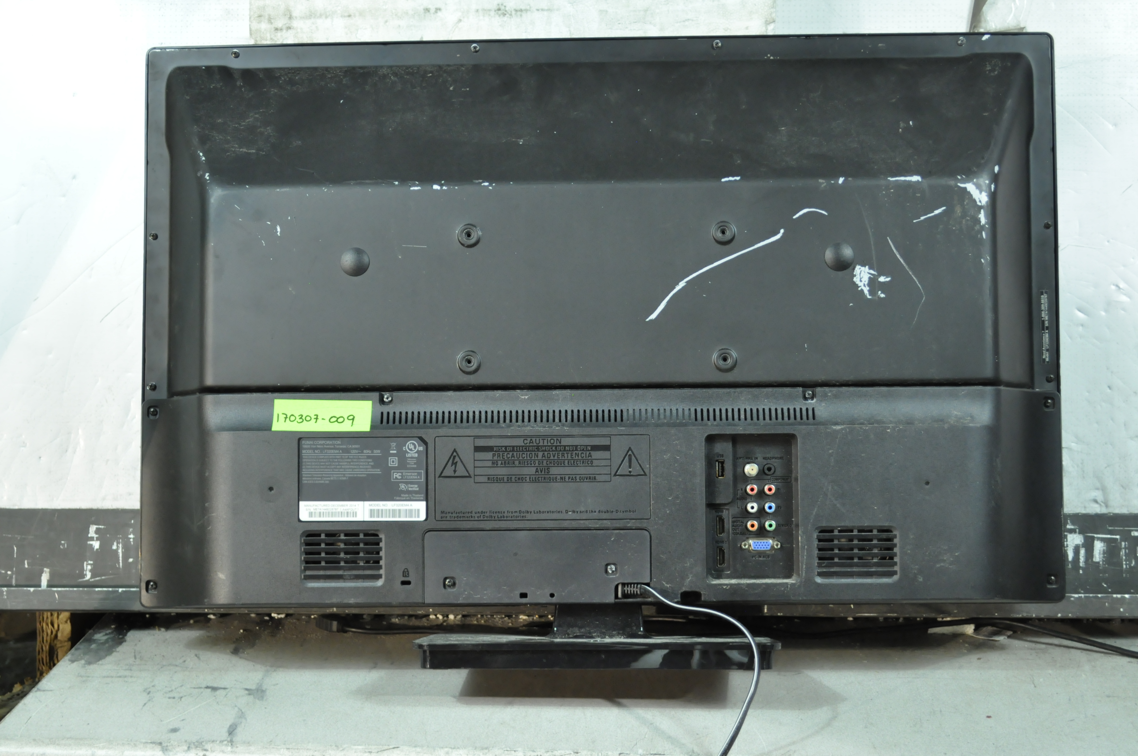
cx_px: 569
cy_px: 378
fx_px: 1705
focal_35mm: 54
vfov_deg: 25.0
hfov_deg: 36.9
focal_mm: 36
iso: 1600
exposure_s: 1/8
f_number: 5
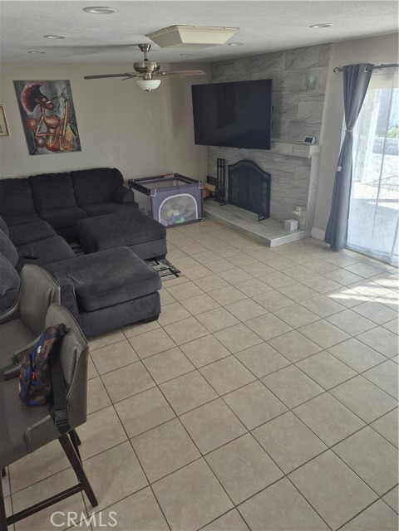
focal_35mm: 23
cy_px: 266
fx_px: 353
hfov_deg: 58.9
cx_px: 200
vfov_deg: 73.9
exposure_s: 1/120
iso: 50
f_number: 1.8
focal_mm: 5.4
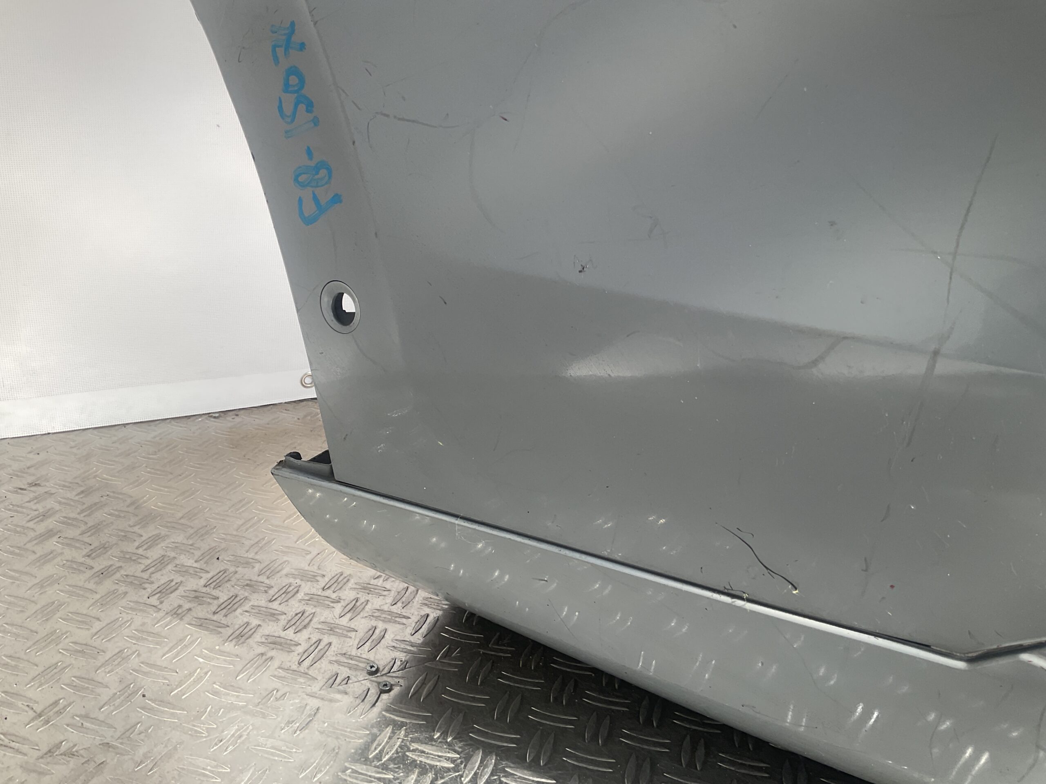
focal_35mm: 29
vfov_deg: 48.2
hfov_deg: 61.7
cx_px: 523
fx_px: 876
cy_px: 392
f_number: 1.8
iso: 16
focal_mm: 3
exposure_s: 1/367
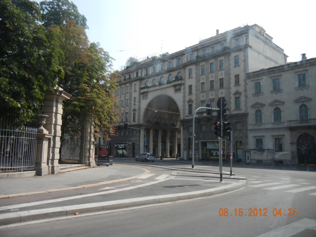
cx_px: 158
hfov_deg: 60.0
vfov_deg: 46.8
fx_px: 274
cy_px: 118
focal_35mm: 30
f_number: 3.5
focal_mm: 5.4
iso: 160
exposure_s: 1/820
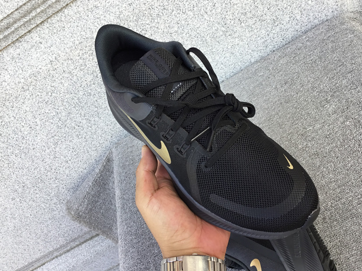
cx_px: 197
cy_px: 126
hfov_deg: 53.9
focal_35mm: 34
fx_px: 355
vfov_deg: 41.7
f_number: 2.4
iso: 32
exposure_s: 1/100
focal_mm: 3.3
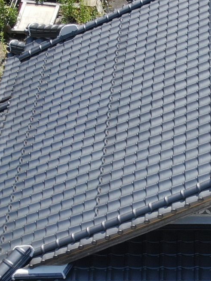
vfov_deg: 15.2
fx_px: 1049
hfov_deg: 11.4
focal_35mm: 129
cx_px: 176
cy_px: 202
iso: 100
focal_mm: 5.57
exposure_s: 1/640
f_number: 3.2
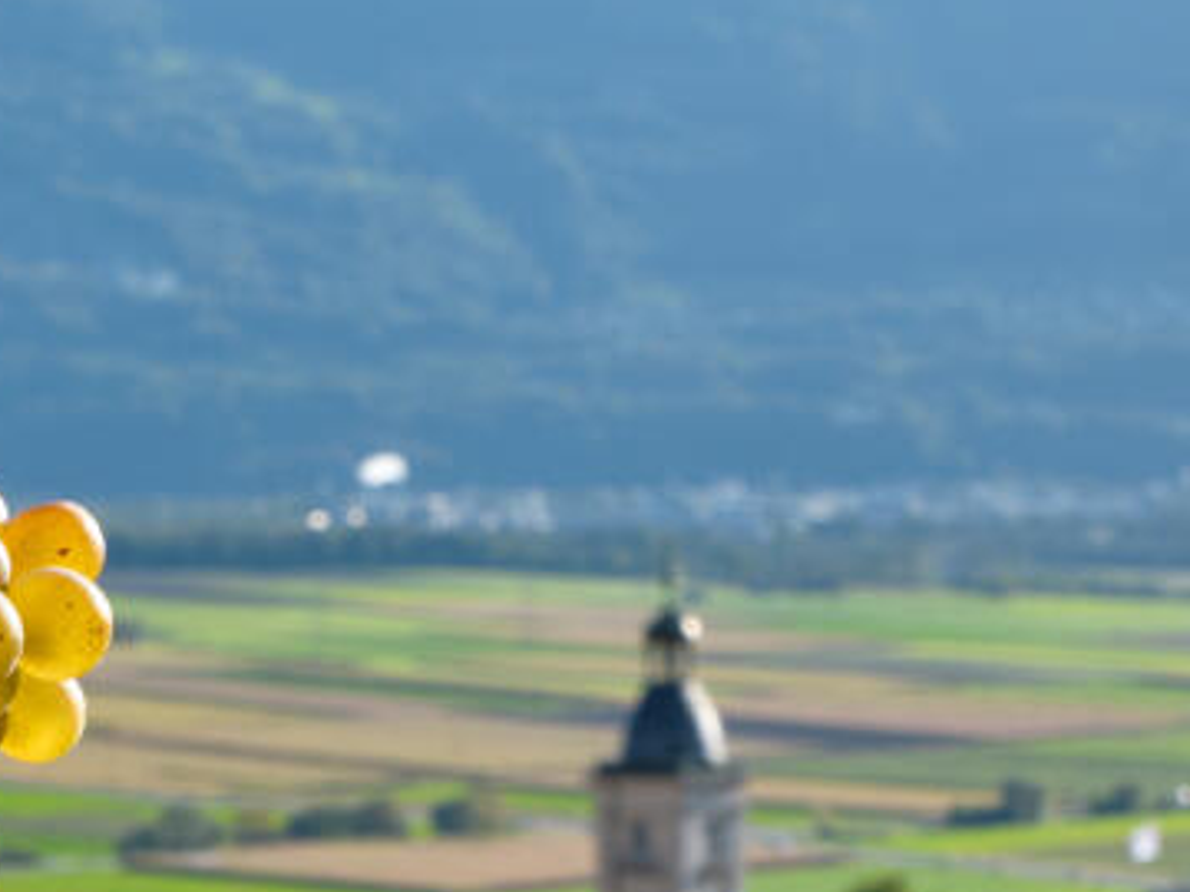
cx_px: 676
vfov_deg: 9.1
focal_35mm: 161
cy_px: 1170
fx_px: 5535
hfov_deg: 12.3
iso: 250
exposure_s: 1/40
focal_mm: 36.5
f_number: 16
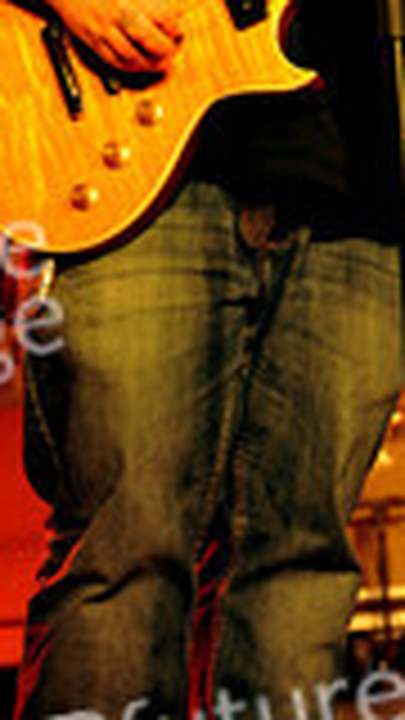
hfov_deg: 10.1
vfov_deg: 17.6
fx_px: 2291
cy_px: 104
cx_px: 324
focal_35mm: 120
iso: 1600
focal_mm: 46
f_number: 2.8
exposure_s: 1/200
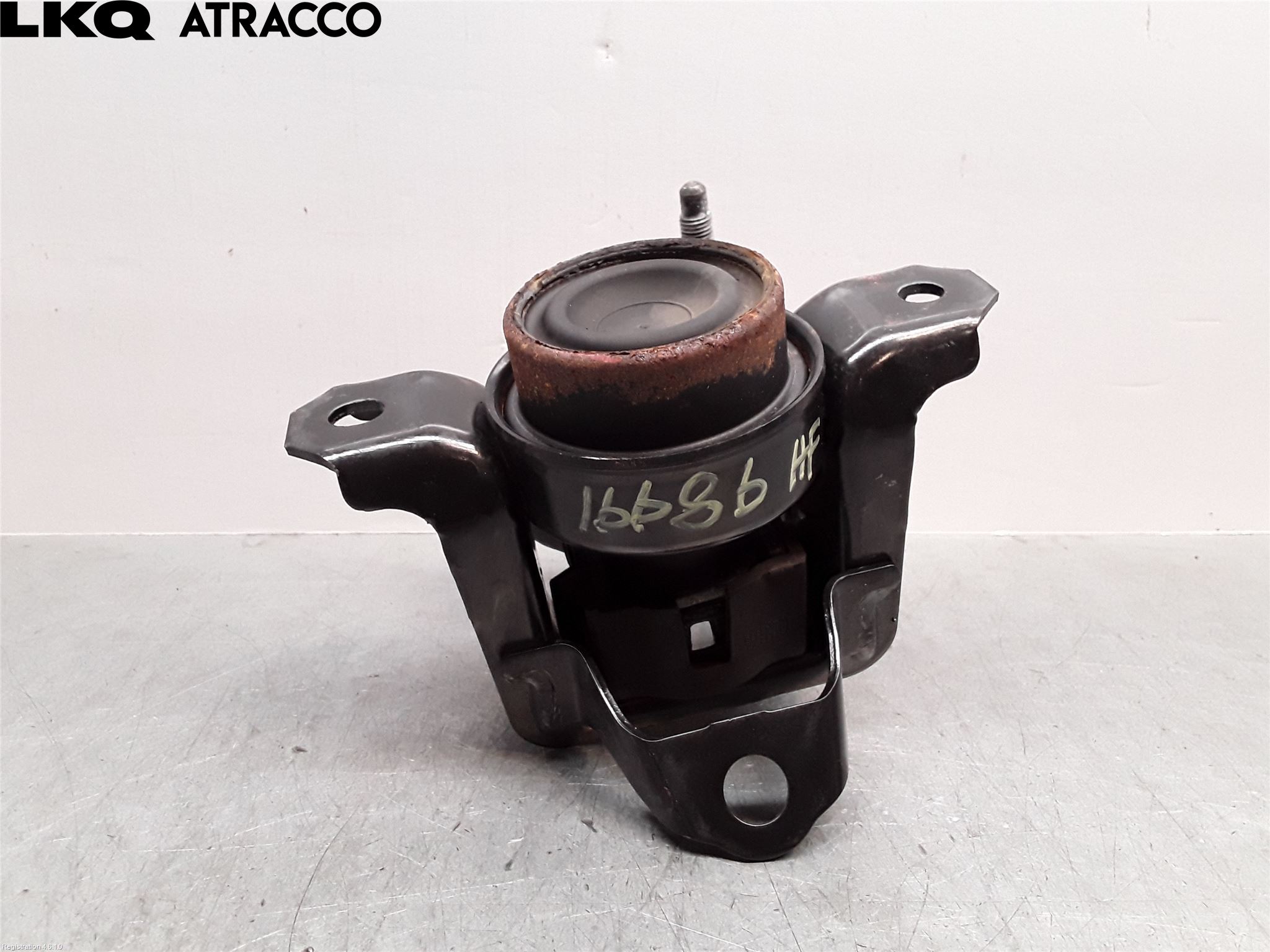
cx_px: 635
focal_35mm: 28
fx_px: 1027
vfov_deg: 49.7
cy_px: 476
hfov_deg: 63.4
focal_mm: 2.91
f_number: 1.9
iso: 100
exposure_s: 1/100
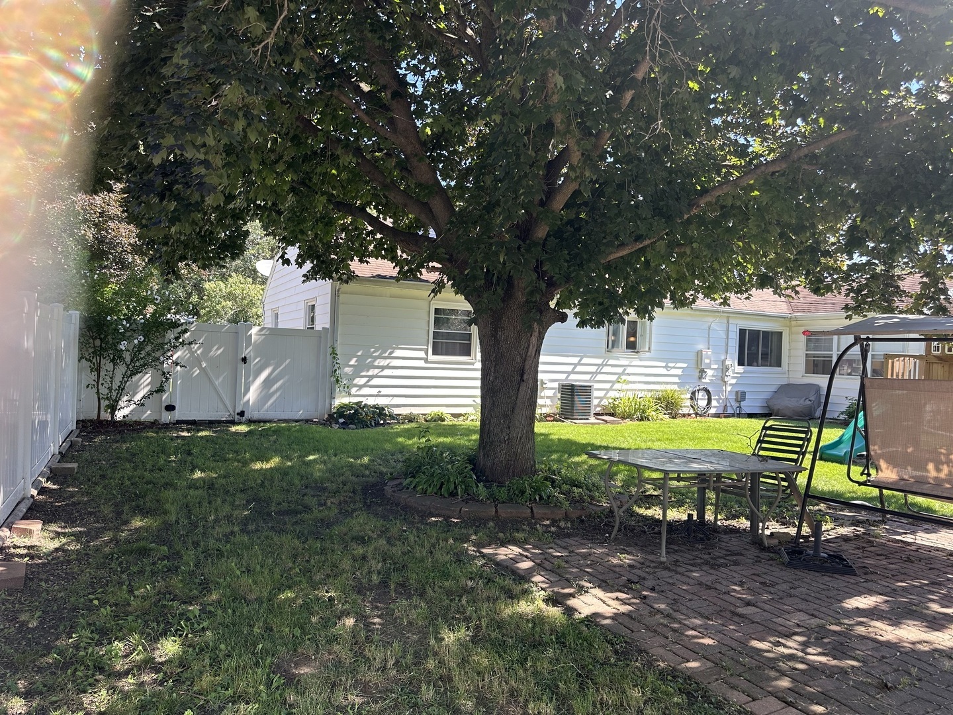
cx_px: 476
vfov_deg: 56.8
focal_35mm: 24
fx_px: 661
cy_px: 358
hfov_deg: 71.6
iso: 80
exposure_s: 1/494
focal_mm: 6.86
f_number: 1.78
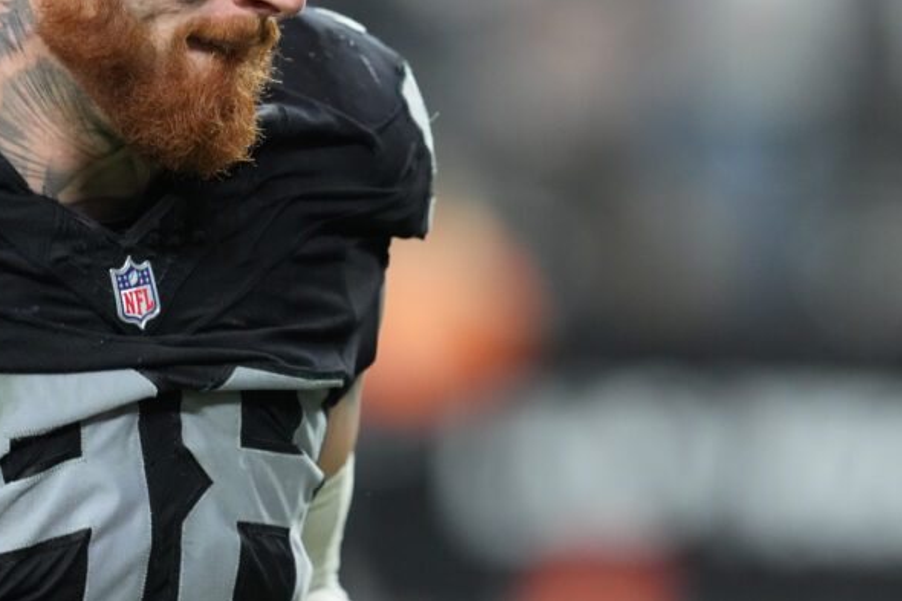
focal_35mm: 732
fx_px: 18334
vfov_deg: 1.9
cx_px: 266
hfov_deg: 2.8
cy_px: 133
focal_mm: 400
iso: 5000
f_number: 3.5
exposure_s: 1/1250
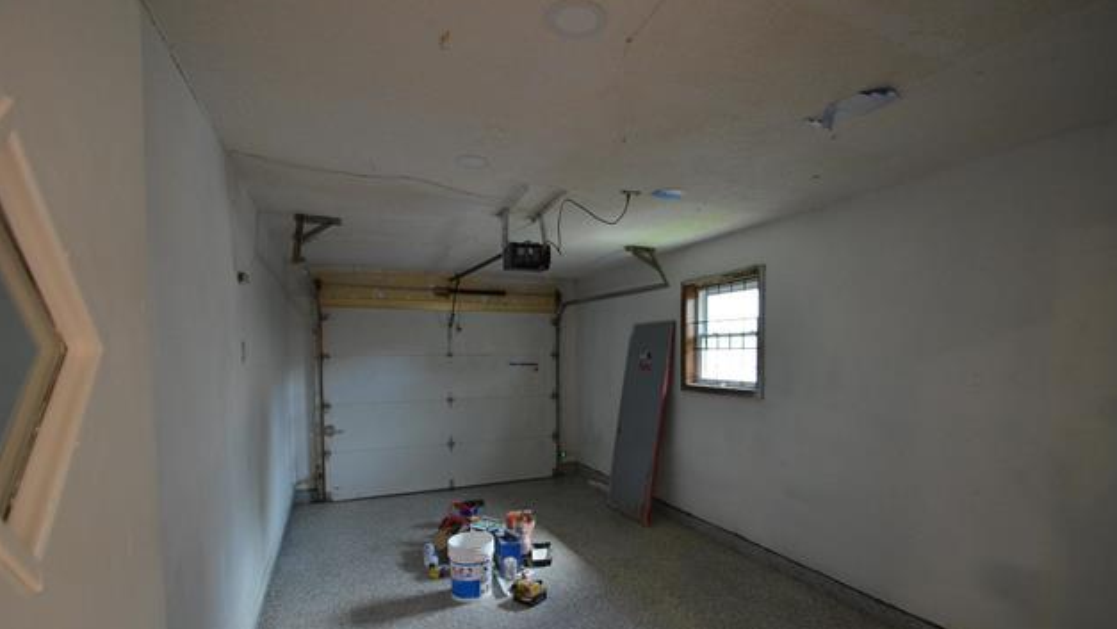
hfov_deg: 99.4
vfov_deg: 66.7
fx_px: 474
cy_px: 363
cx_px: 567
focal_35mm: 16
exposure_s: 1/50
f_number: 3.5
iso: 800
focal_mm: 10
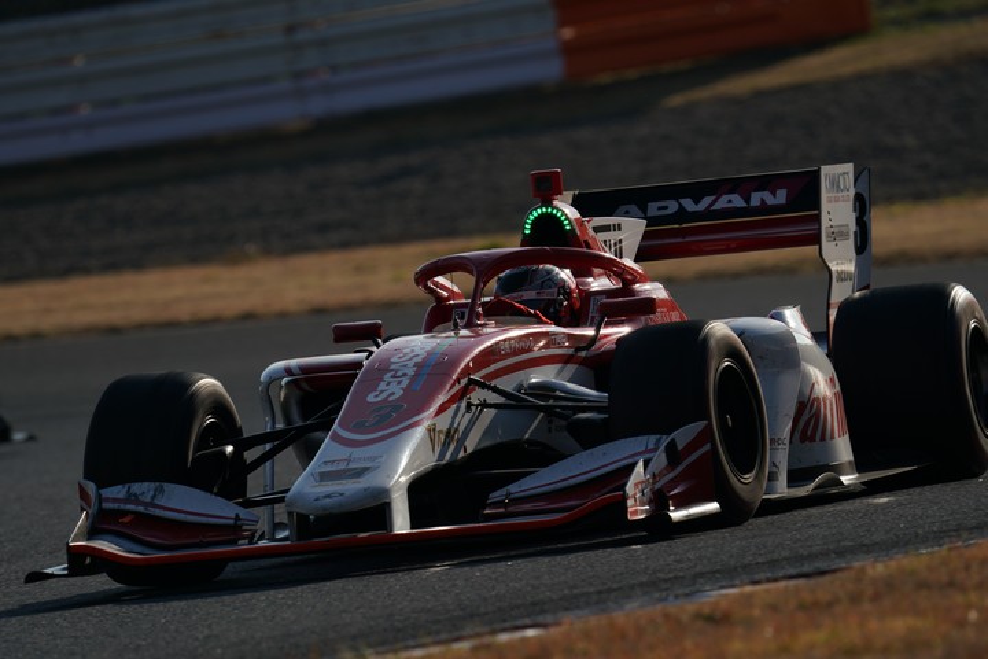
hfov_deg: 3.4
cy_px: 330
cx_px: 494
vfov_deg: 2.3
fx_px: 16465
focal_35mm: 600
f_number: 9
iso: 200
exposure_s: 1/800
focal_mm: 600
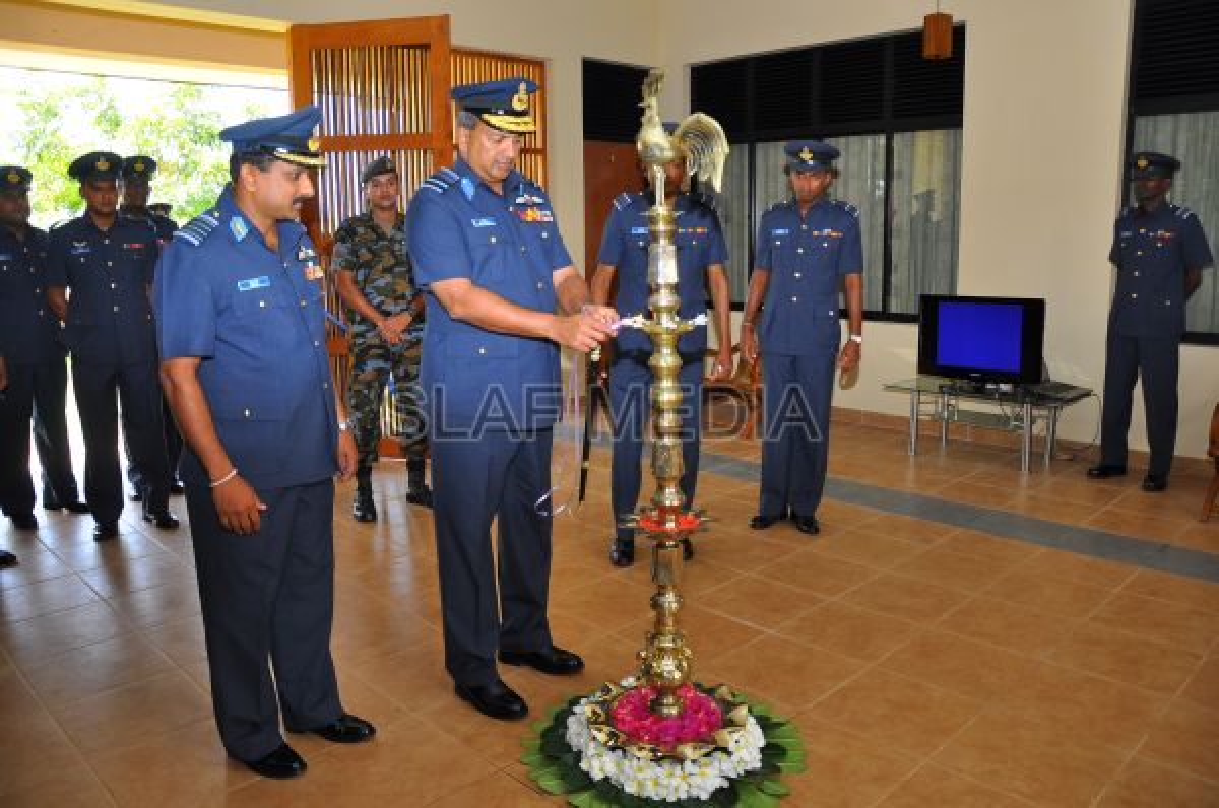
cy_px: 404
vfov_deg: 47.8
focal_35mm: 27
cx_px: 610
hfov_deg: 67.5
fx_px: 913
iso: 250
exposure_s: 1/100
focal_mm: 18
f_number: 3.5
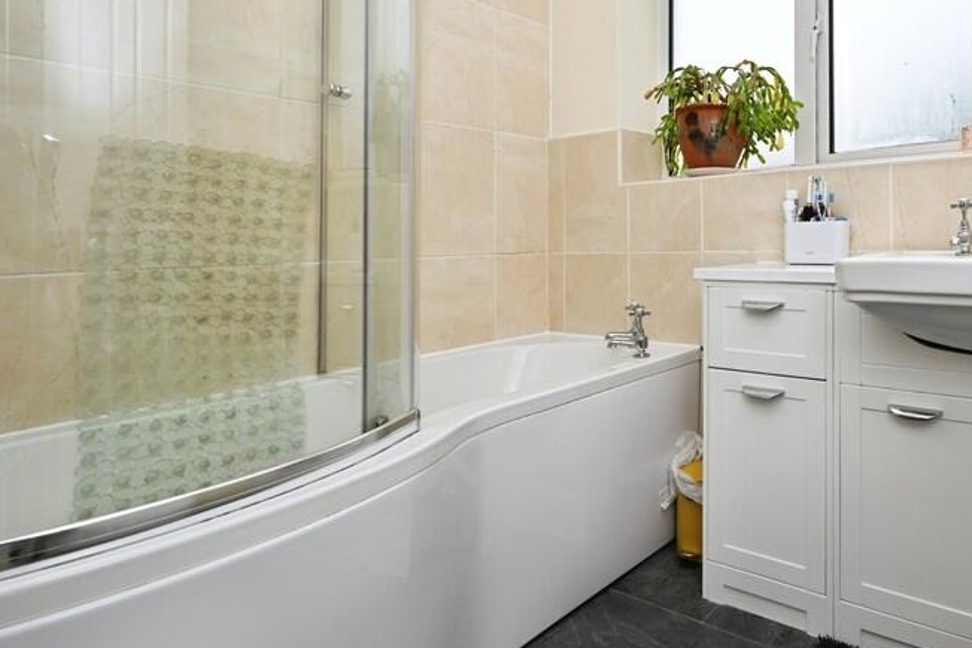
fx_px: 594
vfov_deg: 56.2
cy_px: 223
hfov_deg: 71.9
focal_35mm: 22
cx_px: 754
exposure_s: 1/200
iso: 100
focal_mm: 14
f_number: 10
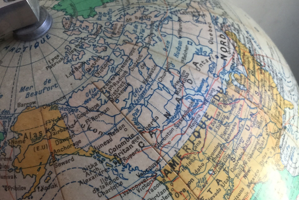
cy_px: 102
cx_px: 150
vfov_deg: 30.5
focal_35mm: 44
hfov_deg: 44.5
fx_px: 365
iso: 50
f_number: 2.4
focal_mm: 3.3
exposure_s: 1/33
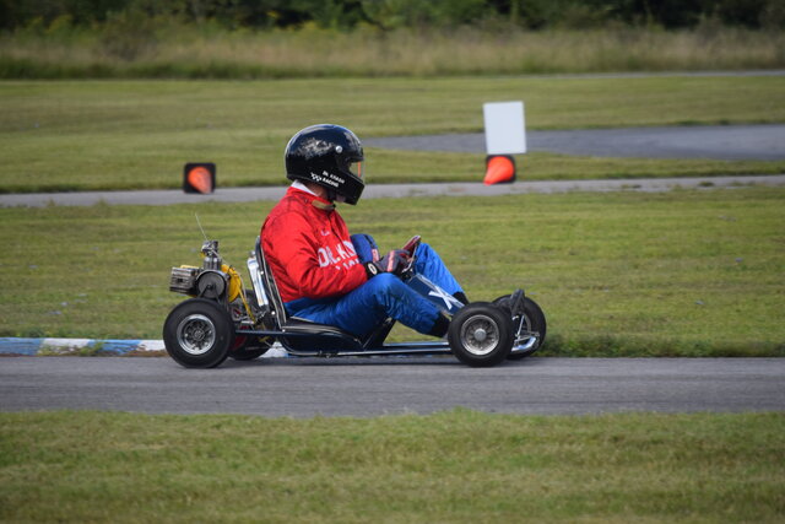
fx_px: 6543
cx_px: 392
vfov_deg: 4.6
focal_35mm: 300
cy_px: 262
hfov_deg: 6.9
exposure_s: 1/1000
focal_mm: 200
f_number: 5.6
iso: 500
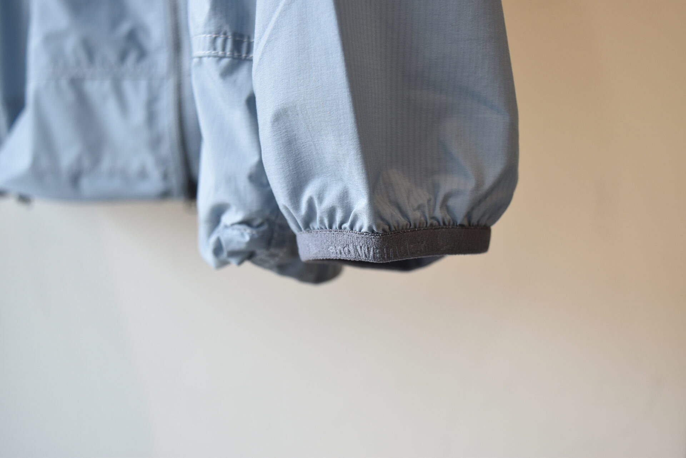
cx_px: 343
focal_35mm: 36
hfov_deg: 53.1
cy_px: 229
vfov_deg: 36.9
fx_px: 686
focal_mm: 24
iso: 400
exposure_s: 1/30
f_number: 4.5
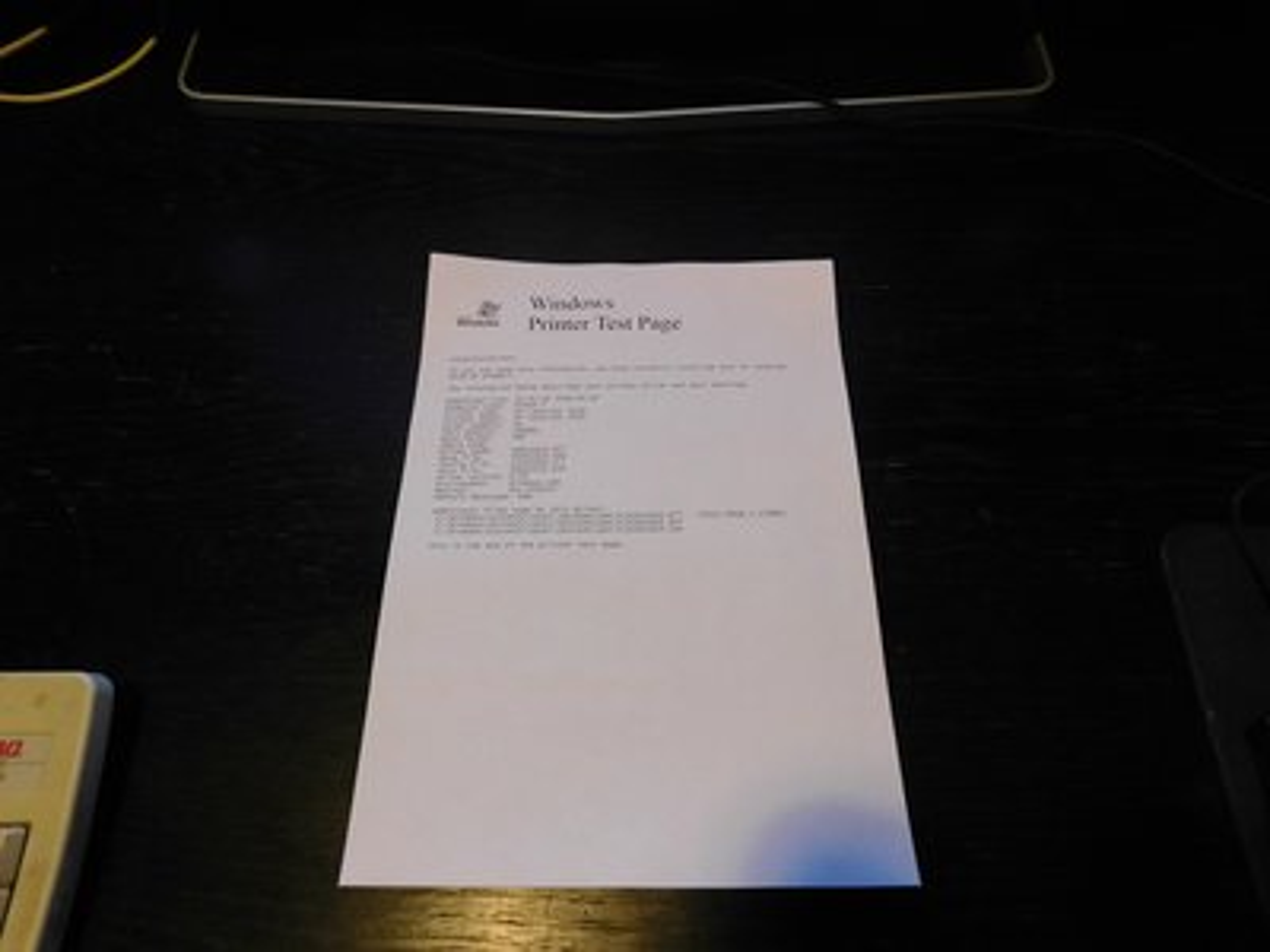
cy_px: 476
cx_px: 635
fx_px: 844
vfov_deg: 58.9
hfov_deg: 73.9
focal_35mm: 23
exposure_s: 1/25
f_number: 3
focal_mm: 4
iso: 400
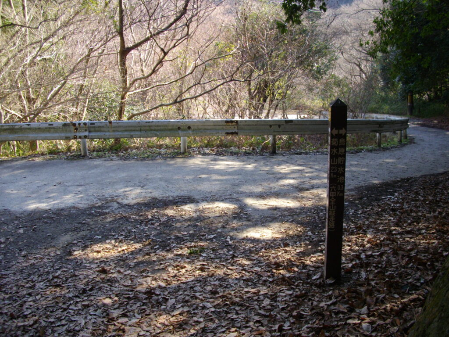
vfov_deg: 38.7
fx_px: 480
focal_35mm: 37
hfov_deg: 50.1
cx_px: 224
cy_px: 168
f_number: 2.8
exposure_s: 1/160
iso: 100
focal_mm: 6.2
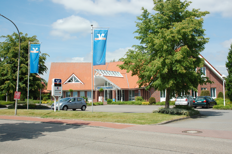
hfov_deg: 49.6
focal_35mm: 39
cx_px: 116
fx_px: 251
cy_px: 77
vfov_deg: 34.1
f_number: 11
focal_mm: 26
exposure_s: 1/500
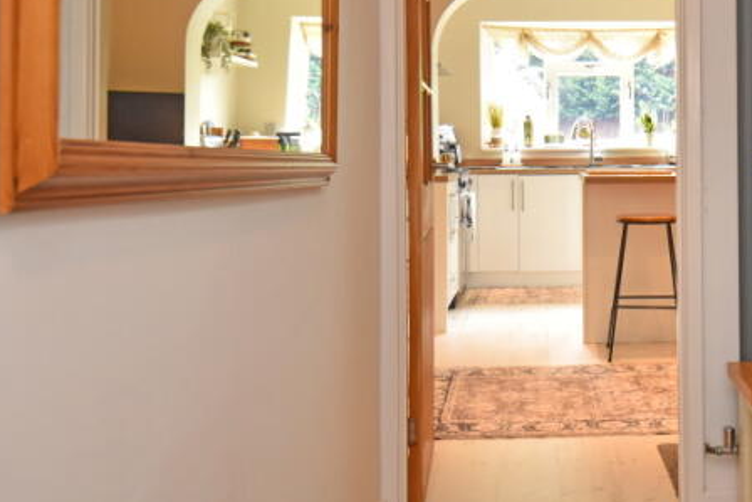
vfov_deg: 27.7
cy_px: 132
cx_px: 603
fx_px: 1003
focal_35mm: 48
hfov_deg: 39.5
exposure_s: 1/125
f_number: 4
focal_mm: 14
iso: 1100
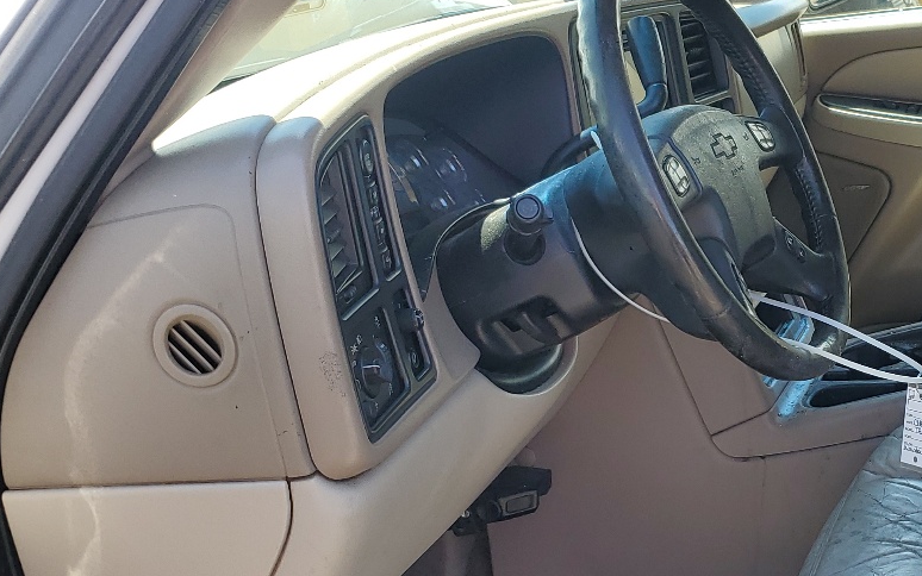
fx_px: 1432
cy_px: 414
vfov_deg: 22.6
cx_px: 866
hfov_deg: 33.4
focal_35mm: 57
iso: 50
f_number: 1.5
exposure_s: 1/588
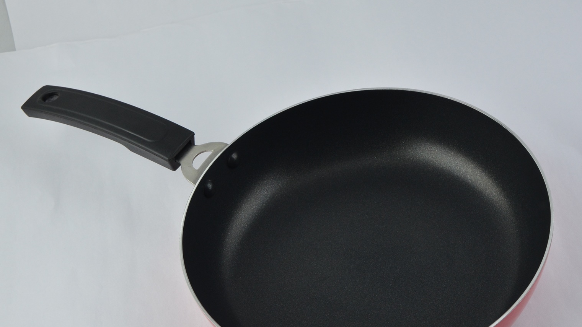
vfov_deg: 18.2
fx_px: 1018
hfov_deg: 31.8
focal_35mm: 66
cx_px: 334
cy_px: 209
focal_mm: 32
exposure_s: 1/50
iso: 500
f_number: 8
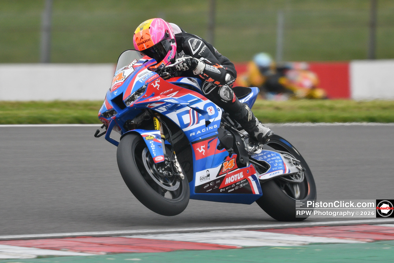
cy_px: 132
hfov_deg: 2.8
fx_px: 8207
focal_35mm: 750
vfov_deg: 1.8
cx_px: 197
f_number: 6.3
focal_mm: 500
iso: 320
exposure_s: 1/800
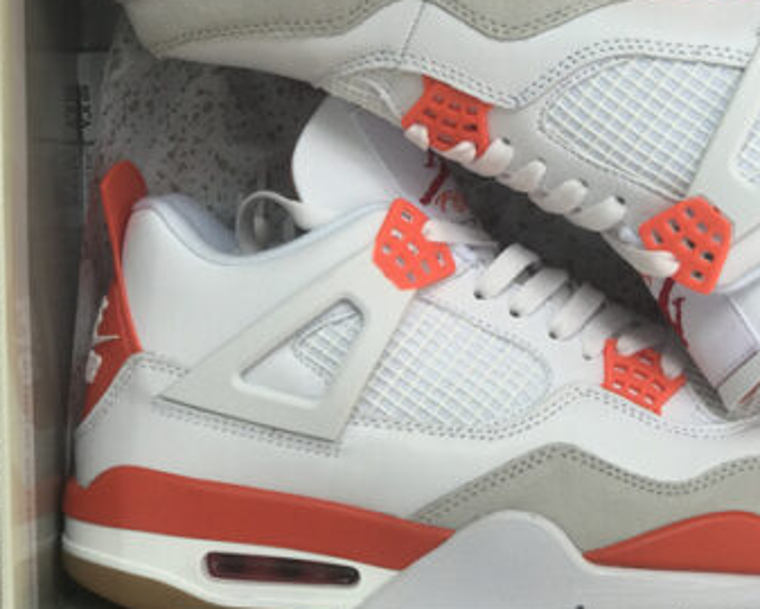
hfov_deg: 19.2
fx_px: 2228
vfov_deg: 15.5
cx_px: 555
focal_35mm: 99
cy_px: 226
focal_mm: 6.6
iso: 20
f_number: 2.8
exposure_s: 1/132
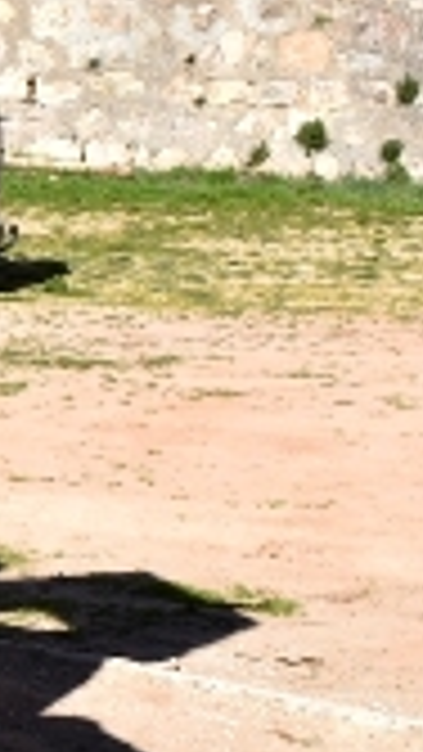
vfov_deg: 14.2
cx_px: -855
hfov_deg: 7.1
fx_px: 3010
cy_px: 308
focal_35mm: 151
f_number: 9
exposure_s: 1/320
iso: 100
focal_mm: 25
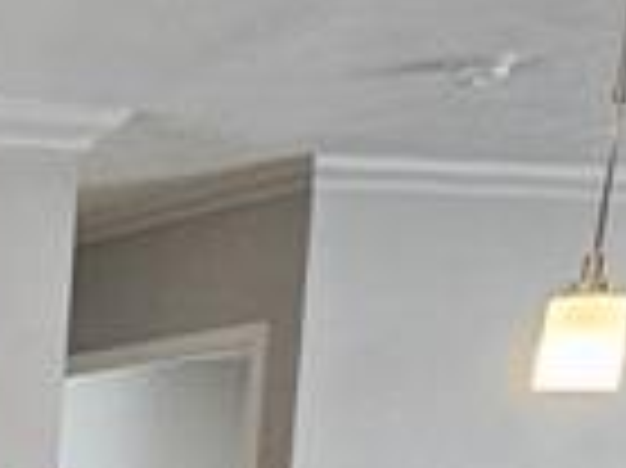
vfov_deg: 13.6
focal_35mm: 96
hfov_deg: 13.7
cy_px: 860
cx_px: -932
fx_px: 1735
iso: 200
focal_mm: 2.2
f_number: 2.2
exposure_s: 1/60
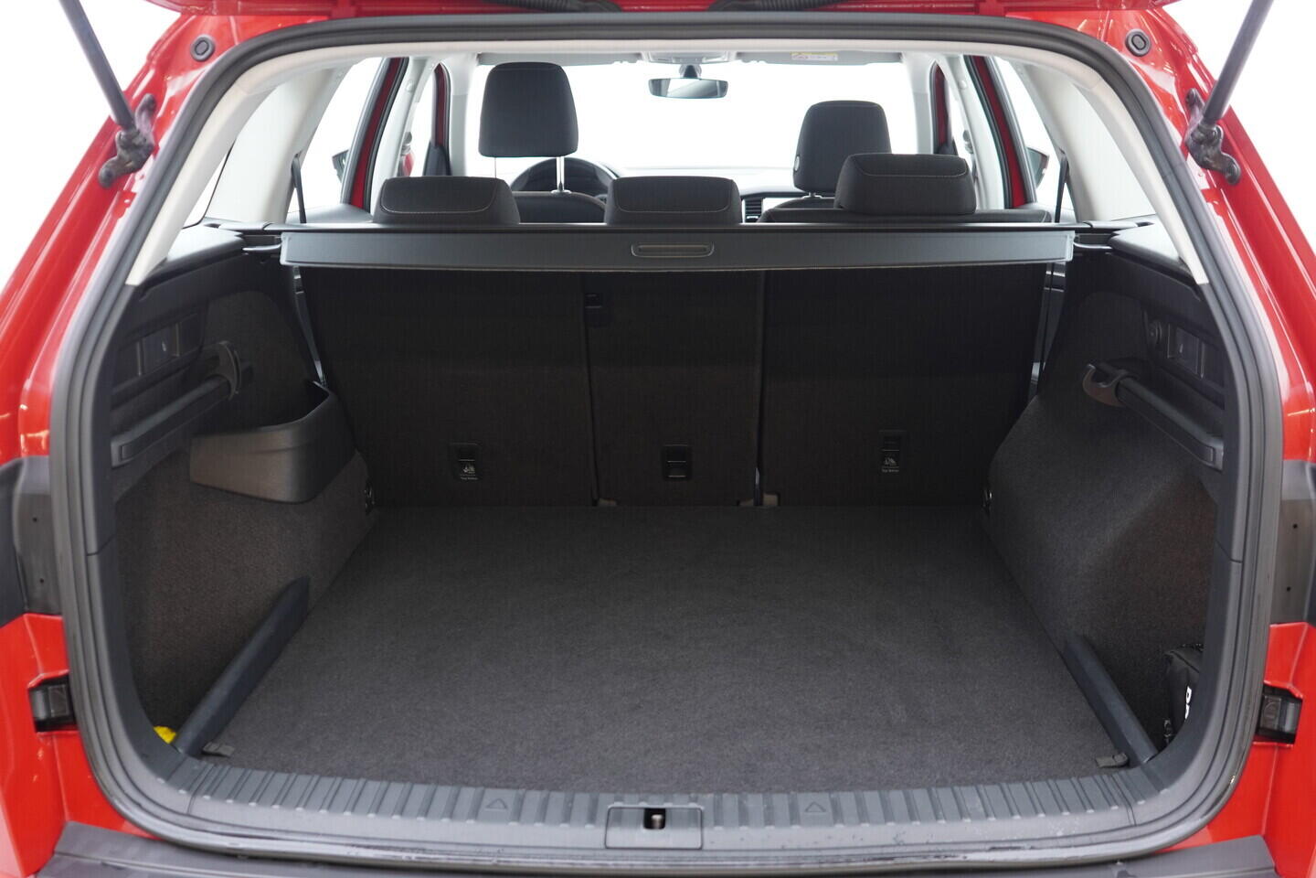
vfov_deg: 36.9
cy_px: 439
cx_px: 658
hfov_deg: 53.1
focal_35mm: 36
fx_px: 1316
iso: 500
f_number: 2.8
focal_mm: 24
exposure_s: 1/40
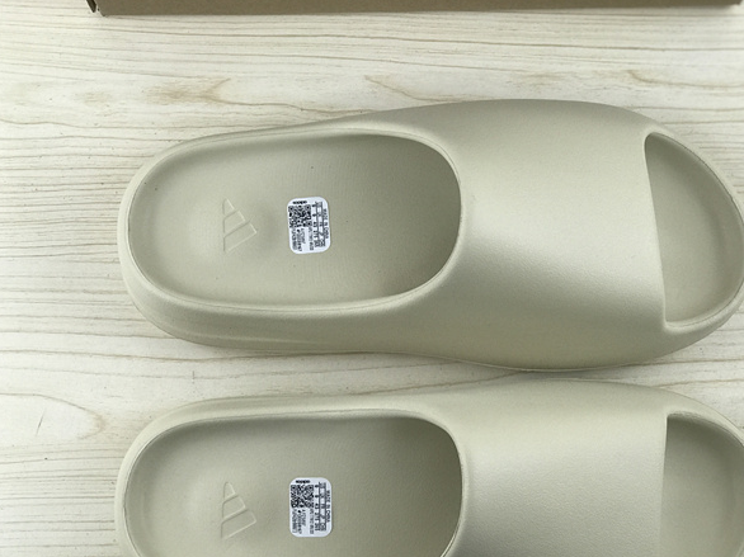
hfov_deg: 27.0
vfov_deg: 20.4
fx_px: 1547
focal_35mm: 72
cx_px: 432
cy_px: 344
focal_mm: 6.6
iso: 64
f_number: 2.8
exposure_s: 1/50
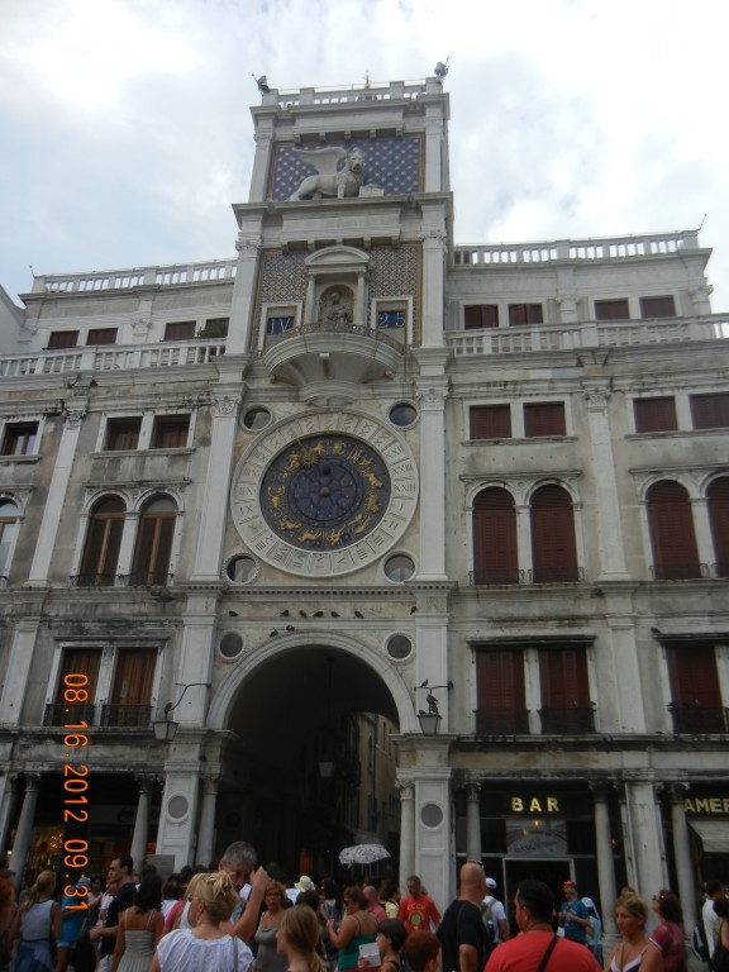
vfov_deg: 60.0
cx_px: 364
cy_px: 486
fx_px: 842
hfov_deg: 46.8
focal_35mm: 30
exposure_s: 1/509
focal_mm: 5.4
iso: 160
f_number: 3.5
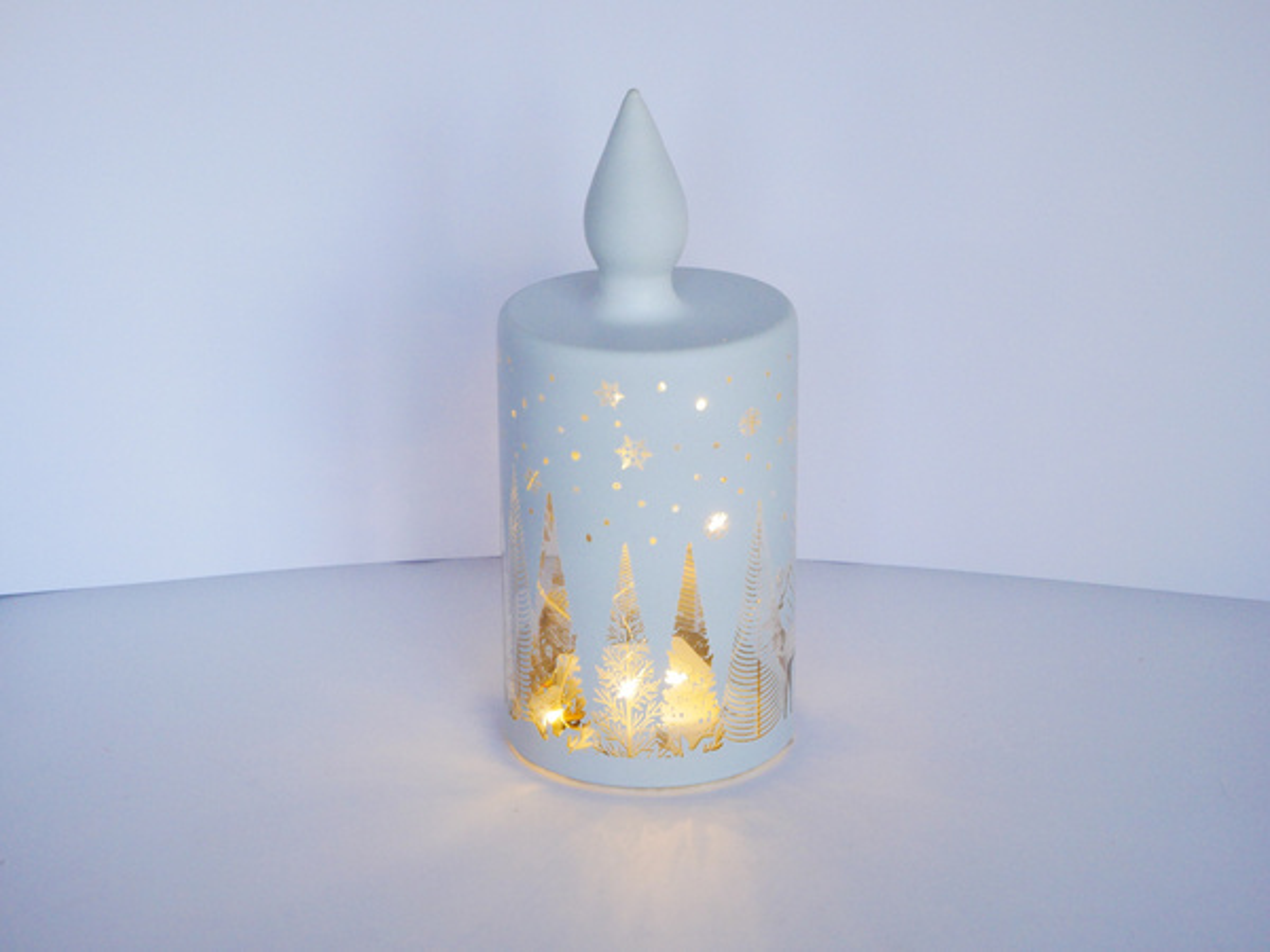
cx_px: 635
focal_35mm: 86
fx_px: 3155
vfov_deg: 17.2
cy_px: 476
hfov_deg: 22.8
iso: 800
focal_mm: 43
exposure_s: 1/160
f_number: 7.1
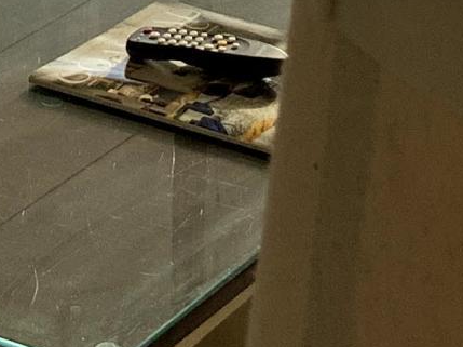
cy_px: -577
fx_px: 2713
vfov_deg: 6.8
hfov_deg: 9.7
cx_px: 101
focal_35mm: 203
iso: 16
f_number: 1.8
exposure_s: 1/944
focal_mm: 3
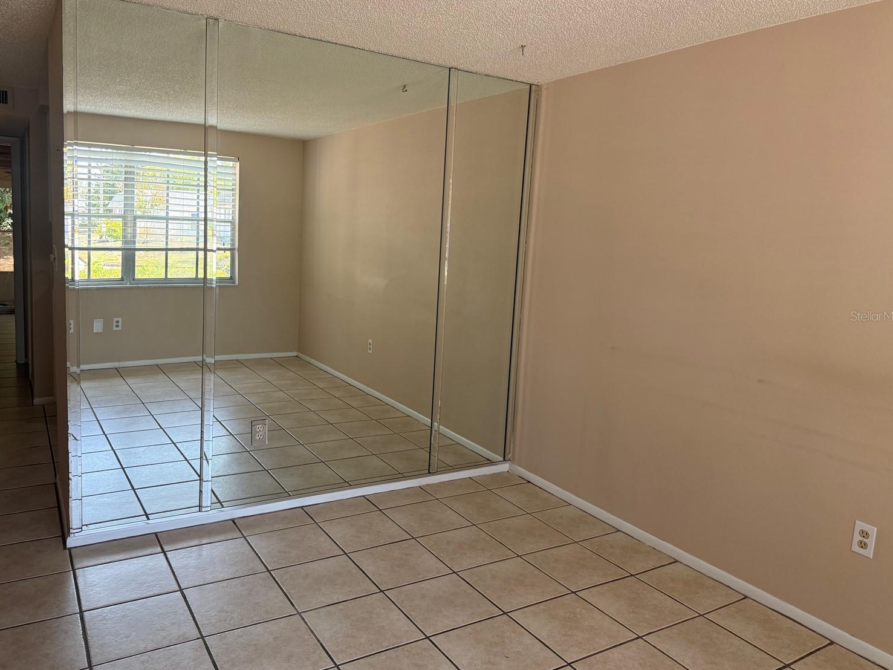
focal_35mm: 26
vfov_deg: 53.0
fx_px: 671
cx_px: 424
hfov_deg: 67.3
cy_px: 316
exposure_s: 1/228
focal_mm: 6.76
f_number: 1.78
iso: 160
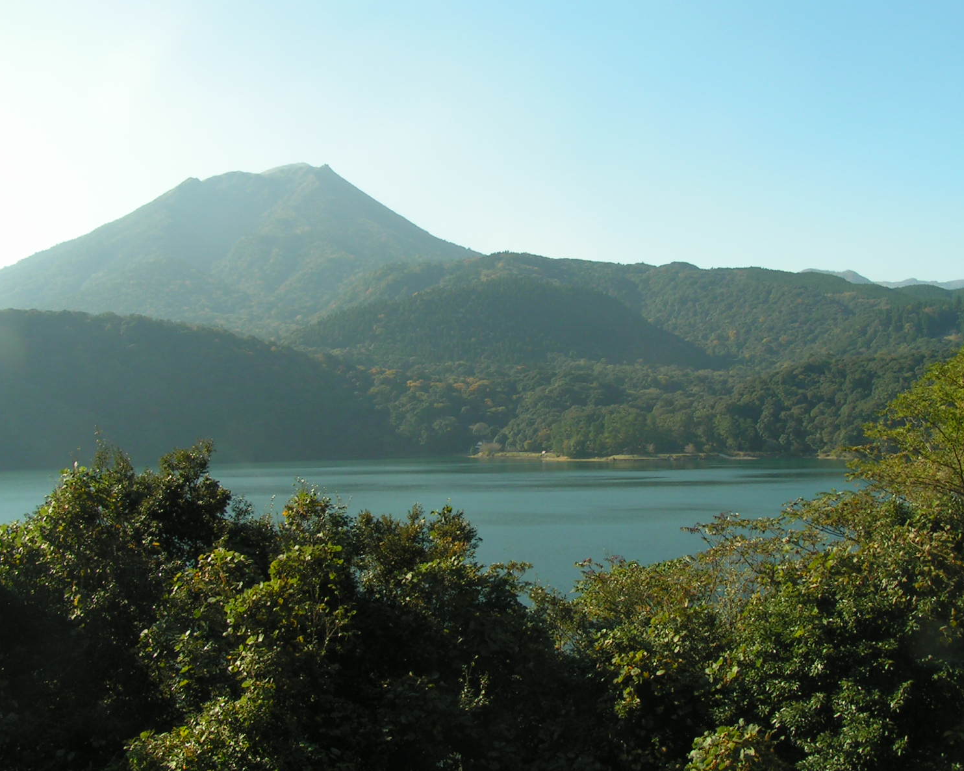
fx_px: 1141
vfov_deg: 37.3
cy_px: 383
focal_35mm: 40
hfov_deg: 45.8
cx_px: 493
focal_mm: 5.8
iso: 50
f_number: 5.6
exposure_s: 1/200
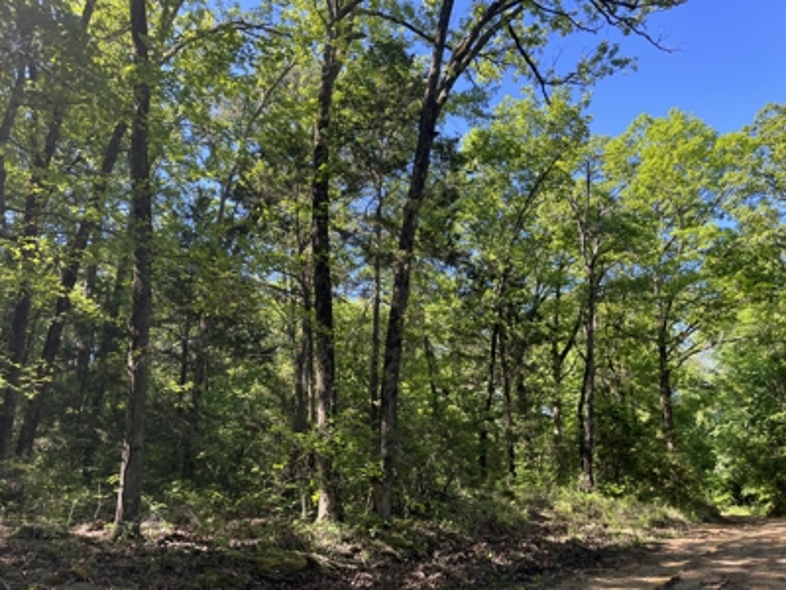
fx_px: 590
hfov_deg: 67.3
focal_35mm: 26
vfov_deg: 53.1
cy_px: 295
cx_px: 393
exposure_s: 1/310
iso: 50
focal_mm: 5.1
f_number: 1.6
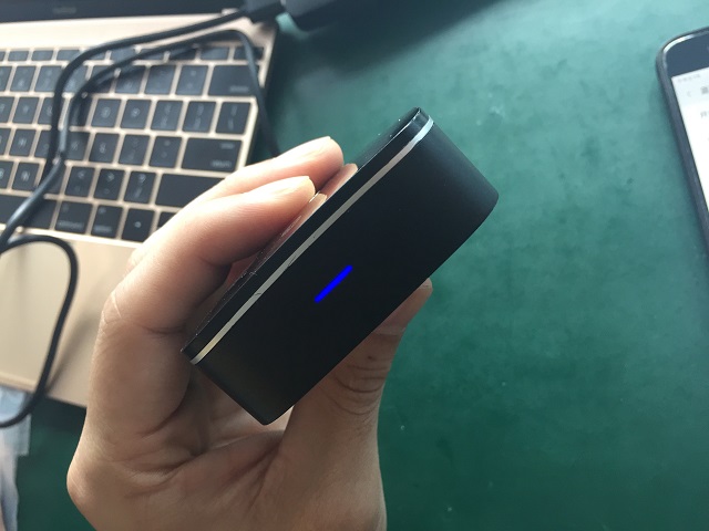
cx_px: 354
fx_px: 594
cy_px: 266
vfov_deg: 48.2
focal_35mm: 29
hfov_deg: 61.7
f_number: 2.2
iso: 125
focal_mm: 4.15
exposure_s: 1/33
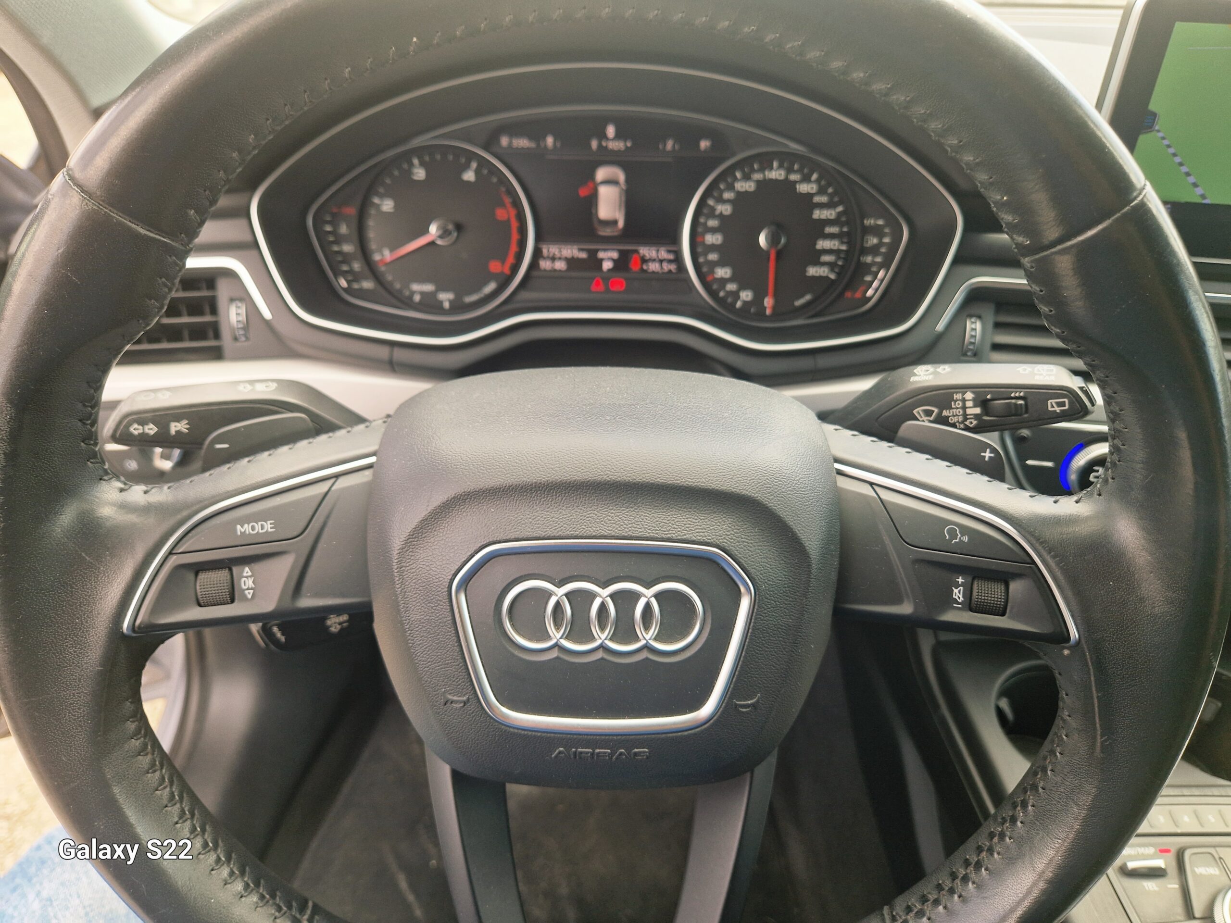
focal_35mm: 23
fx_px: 818
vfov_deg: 58.9
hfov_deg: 73.9
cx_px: 616
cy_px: 462
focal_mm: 5.4
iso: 50
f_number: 1.8
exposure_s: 1/180
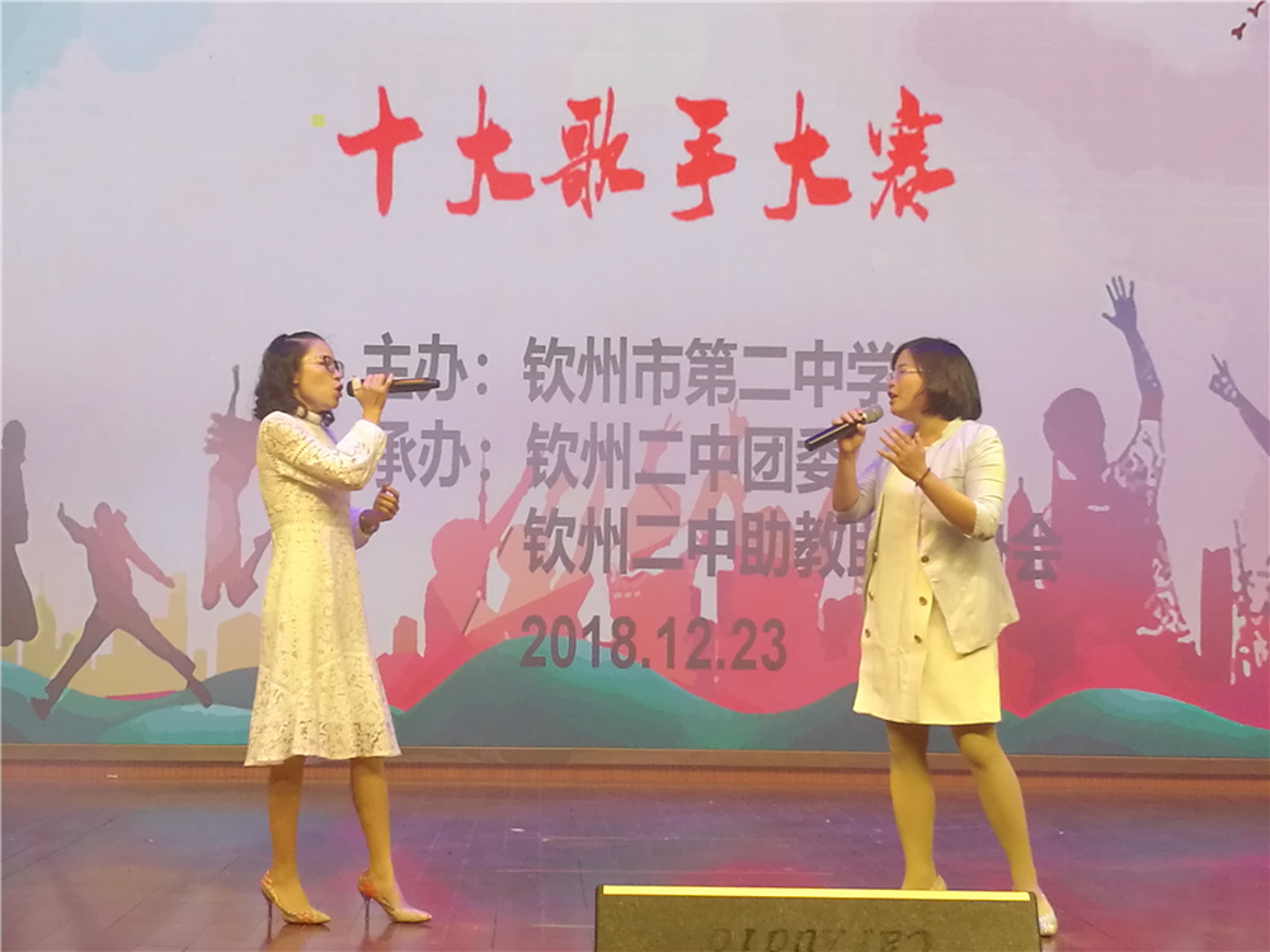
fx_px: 2642
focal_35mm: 72
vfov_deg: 20.4
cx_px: 635
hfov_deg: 27.0
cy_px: 476
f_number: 2.2
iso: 125
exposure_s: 1/60
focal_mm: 4.5
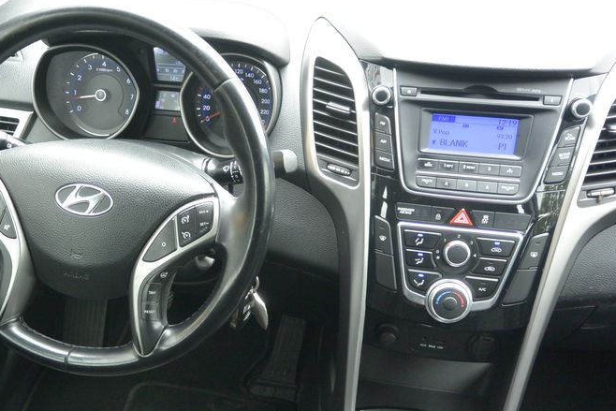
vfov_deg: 31.6
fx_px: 719
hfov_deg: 45.4
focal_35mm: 42
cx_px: 183
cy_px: 287
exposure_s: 1/125
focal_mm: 10
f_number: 3.5
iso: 320
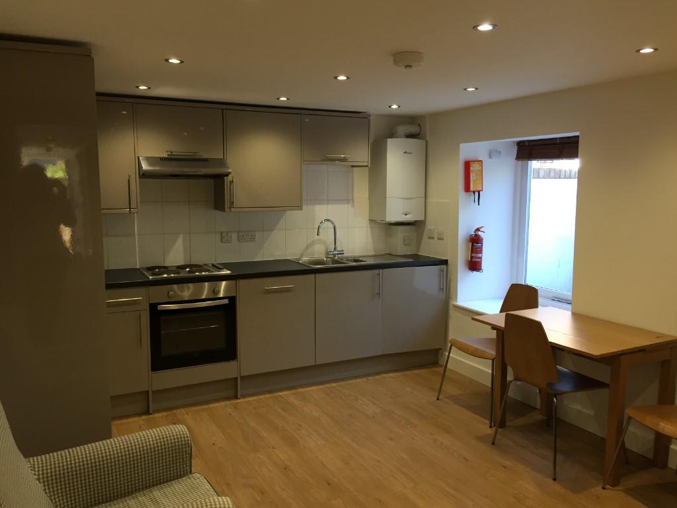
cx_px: 338
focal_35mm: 29
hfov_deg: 61.7
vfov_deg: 48.2
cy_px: 254
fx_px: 567
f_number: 2.2
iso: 50
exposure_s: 1/33
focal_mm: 4.15
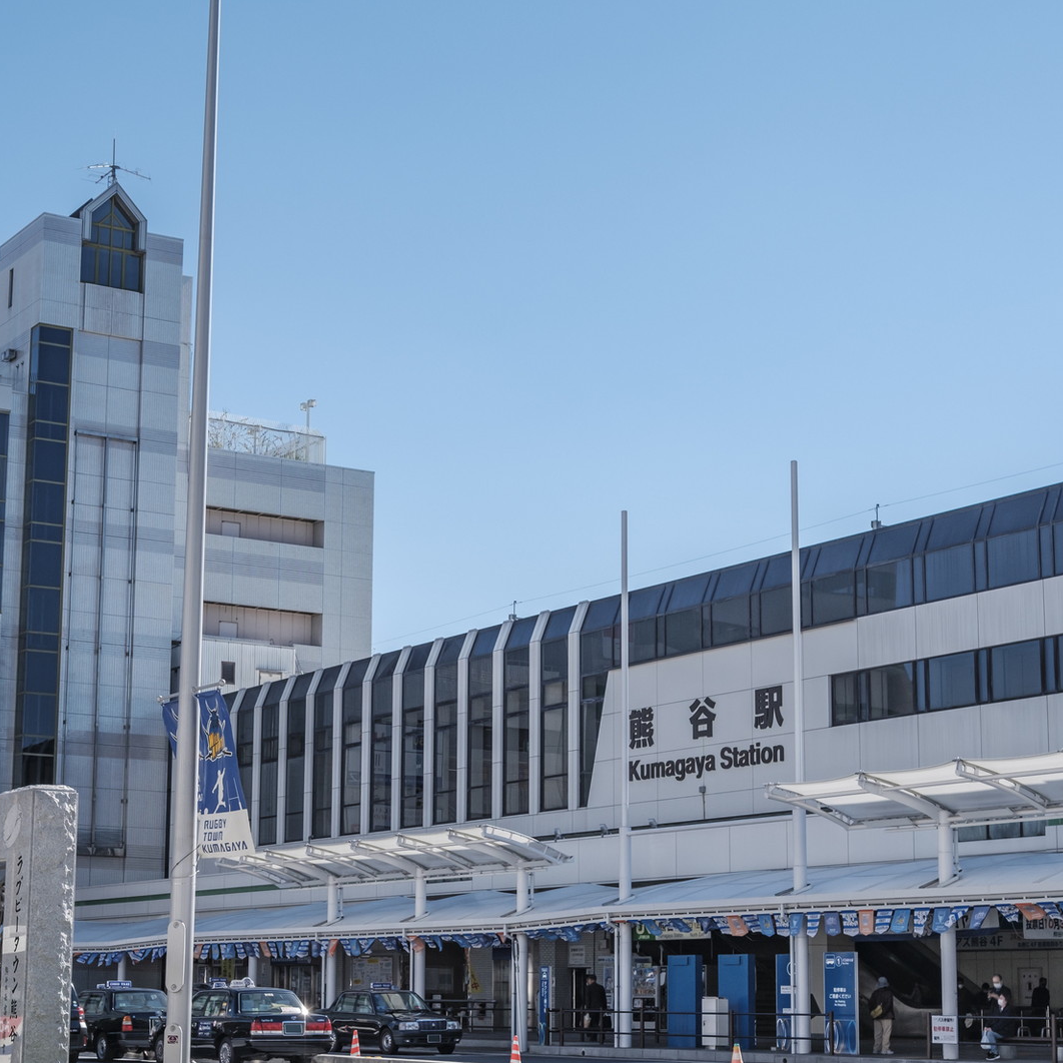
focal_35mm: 63
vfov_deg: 27.3
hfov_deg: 27.2
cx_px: 375
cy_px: 616
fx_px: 2189
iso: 100
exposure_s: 1/900
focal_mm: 27
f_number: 5.6
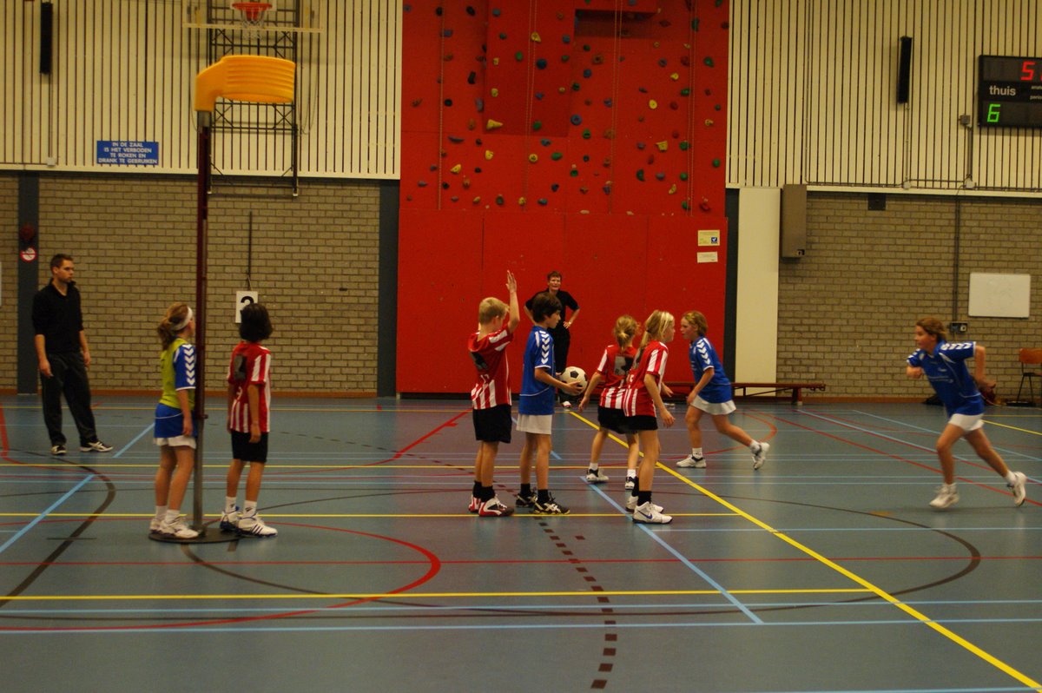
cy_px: 346
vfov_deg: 25.7
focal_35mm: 52
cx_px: 521
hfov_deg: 37.9
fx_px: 1518
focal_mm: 35
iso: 800
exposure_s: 1/100
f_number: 2.8
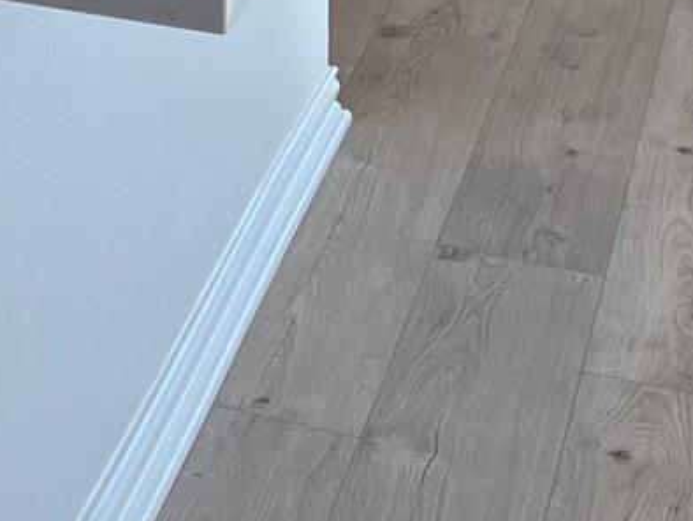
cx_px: -660
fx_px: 2704
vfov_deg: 9.7
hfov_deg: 12.9
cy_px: -732
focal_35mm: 135
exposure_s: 1/120
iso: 50
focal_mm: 5.1
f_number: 1.6
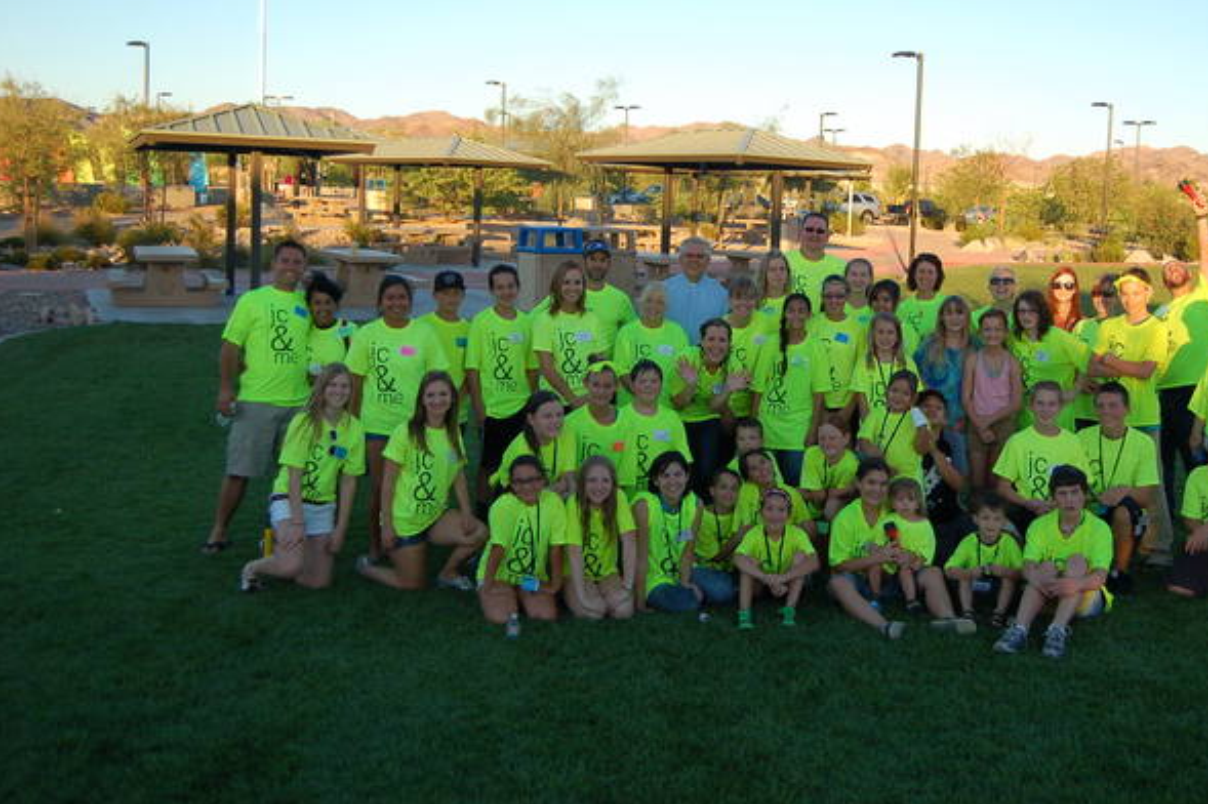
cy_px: 327
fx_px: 1476
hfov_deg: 44.3
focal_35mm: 44
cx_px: 730
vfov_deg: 30.4
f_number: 4
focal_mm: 24
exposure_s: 1/800
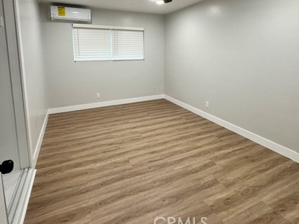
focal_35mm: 20
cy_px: 73
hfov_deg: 81.7
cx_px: 142
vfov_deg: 64.1
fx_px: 173
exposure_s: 1/120
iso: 160
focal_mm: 2.22
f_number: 2.2
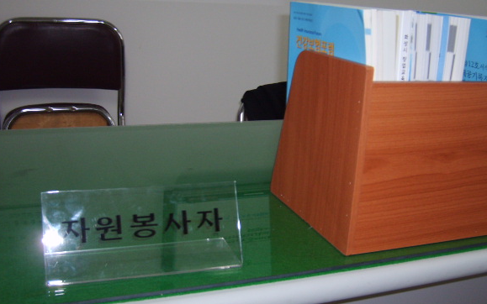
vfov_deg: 31.2
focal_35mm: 41
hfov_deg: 48.2
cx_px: 245
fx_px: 544
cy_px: 141
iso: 100
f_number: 2.8
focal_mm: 5.8
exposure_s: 1/45
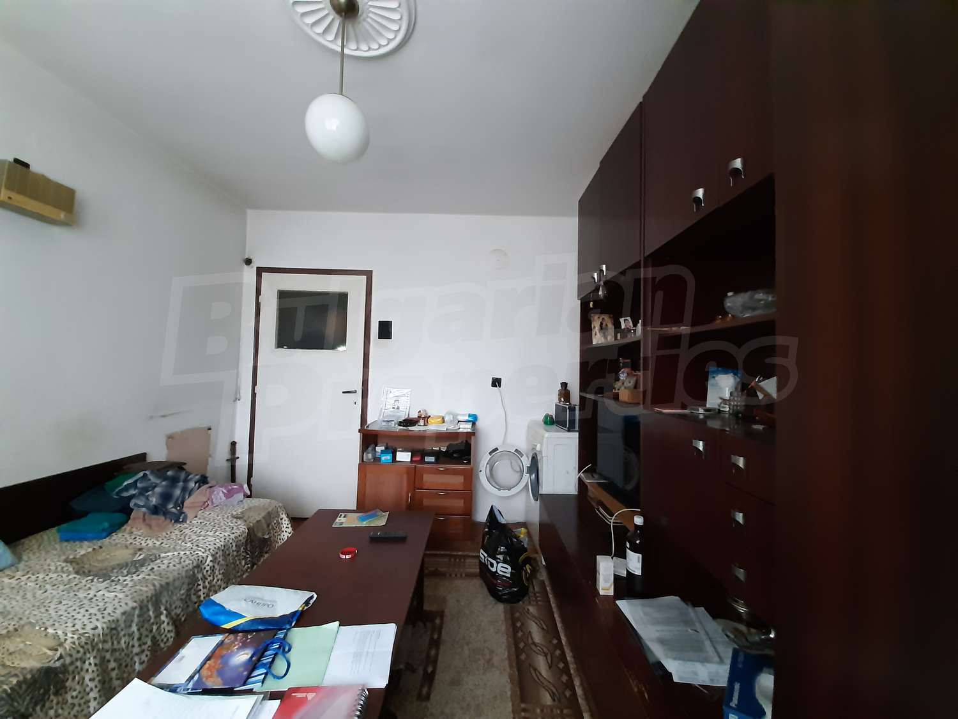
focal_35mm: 13
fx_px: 360
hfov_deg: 106.2
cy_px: 360
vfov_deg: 89.9
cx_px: 479
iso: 500
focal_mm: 1.42
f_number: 2.2
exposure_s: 1/20
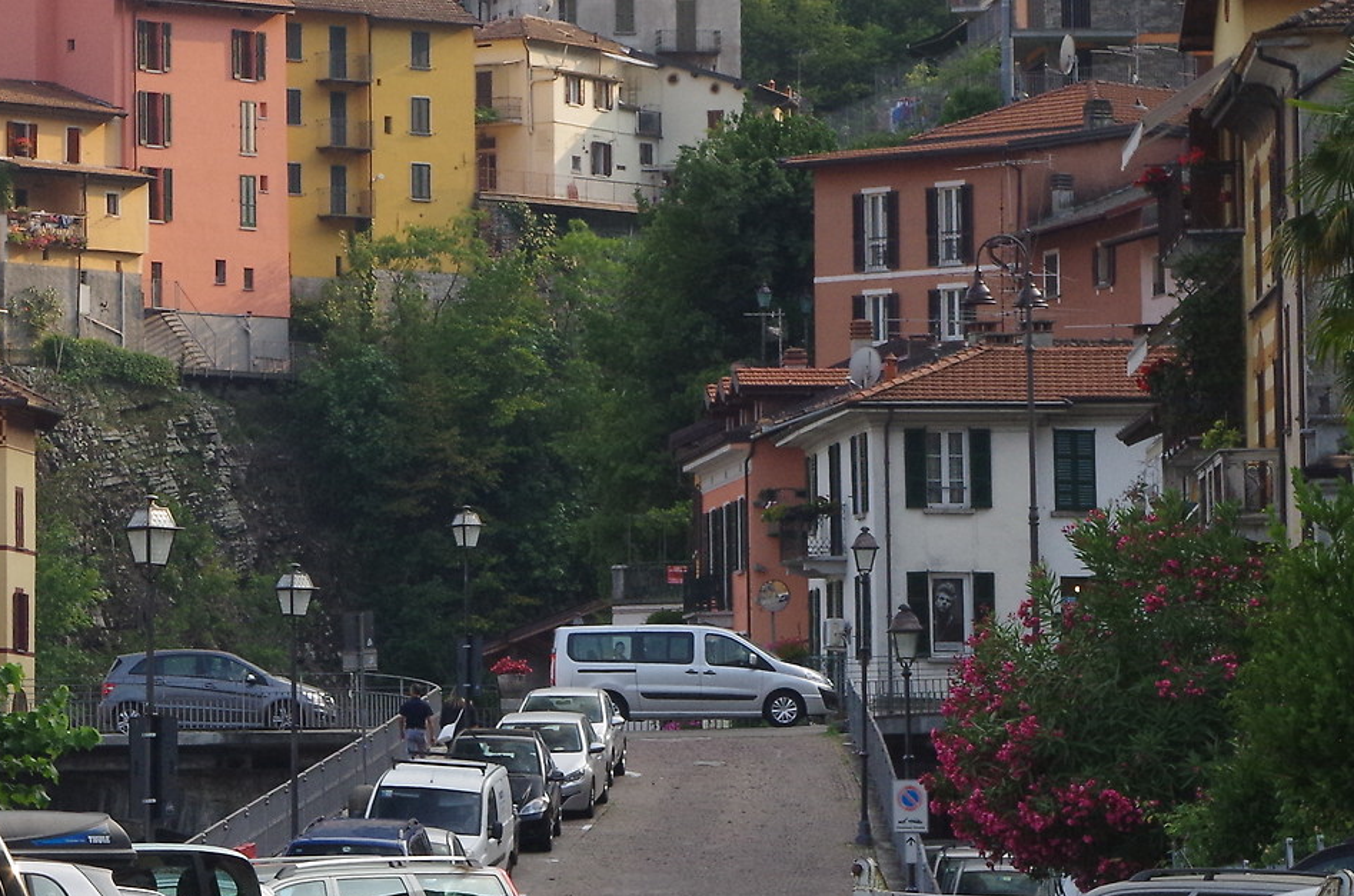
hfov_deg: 10.8
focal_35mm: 190
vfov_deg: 7.2
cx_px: 7
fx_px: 7130
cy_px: 129
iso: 800
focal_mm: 50
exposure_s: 1/125
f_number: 11
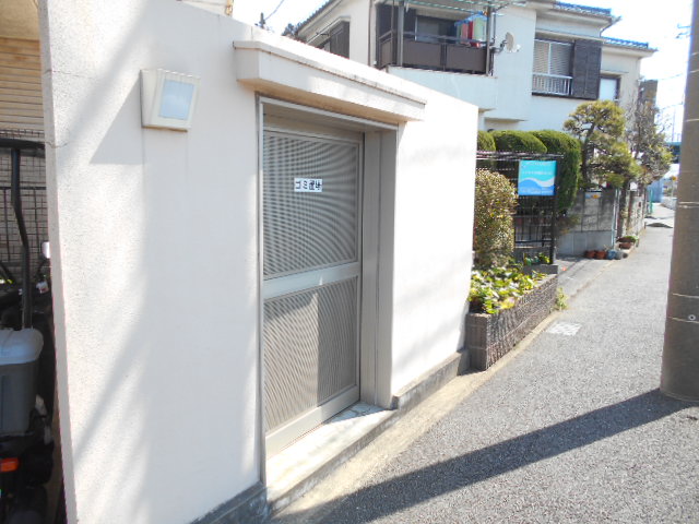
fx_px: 525
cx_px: 350
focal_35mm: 26
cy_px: 262
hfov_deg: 67.3
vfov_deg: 53.1
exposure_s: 1/320
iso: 80
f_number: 3.2
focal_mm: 4.6
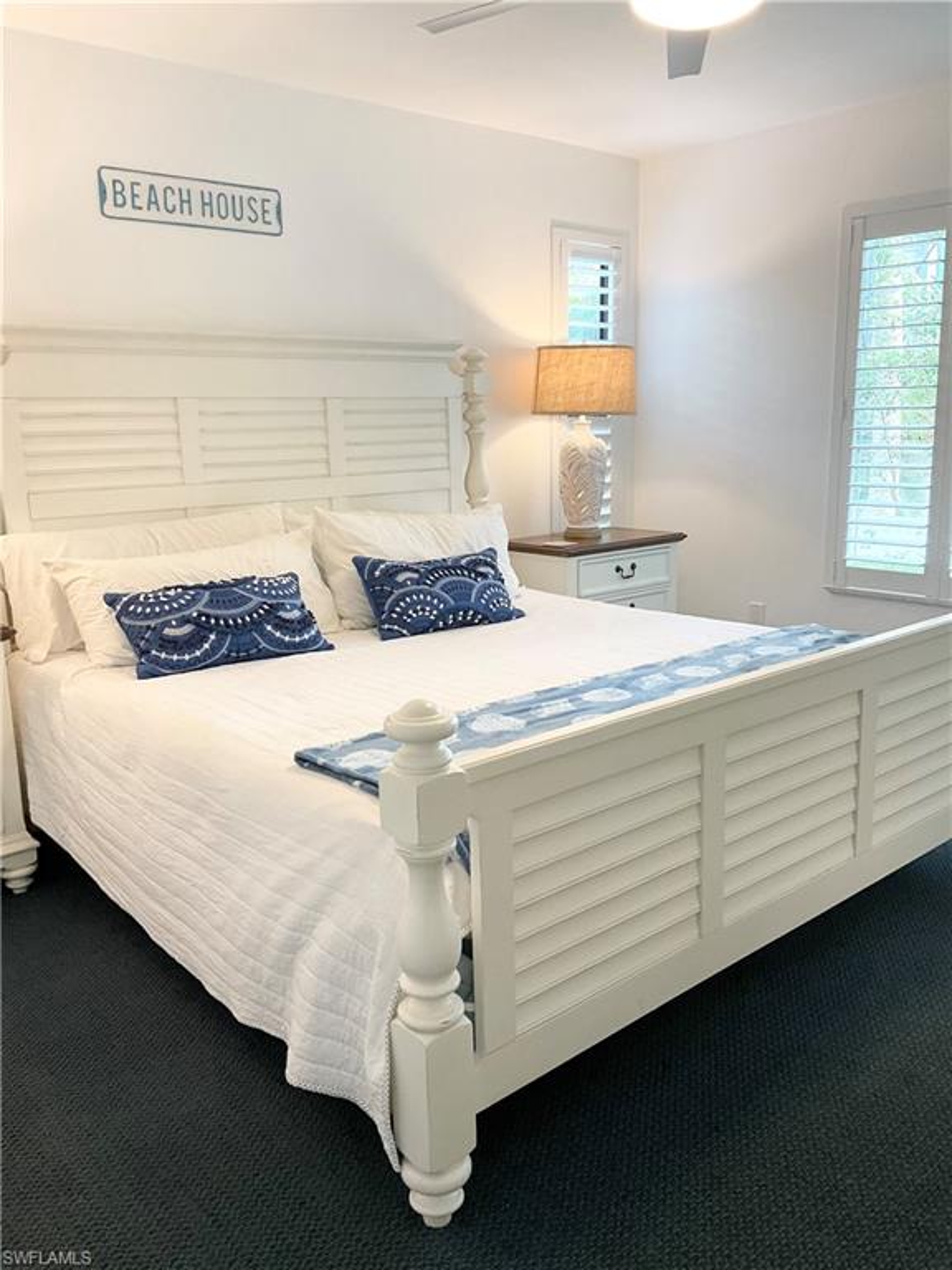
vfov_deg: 61.7
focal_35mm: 29
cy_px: 635
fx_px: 1063
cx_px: 476
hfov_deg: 48.2
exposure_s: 1/60
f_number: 1.8
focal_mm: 3
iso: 64
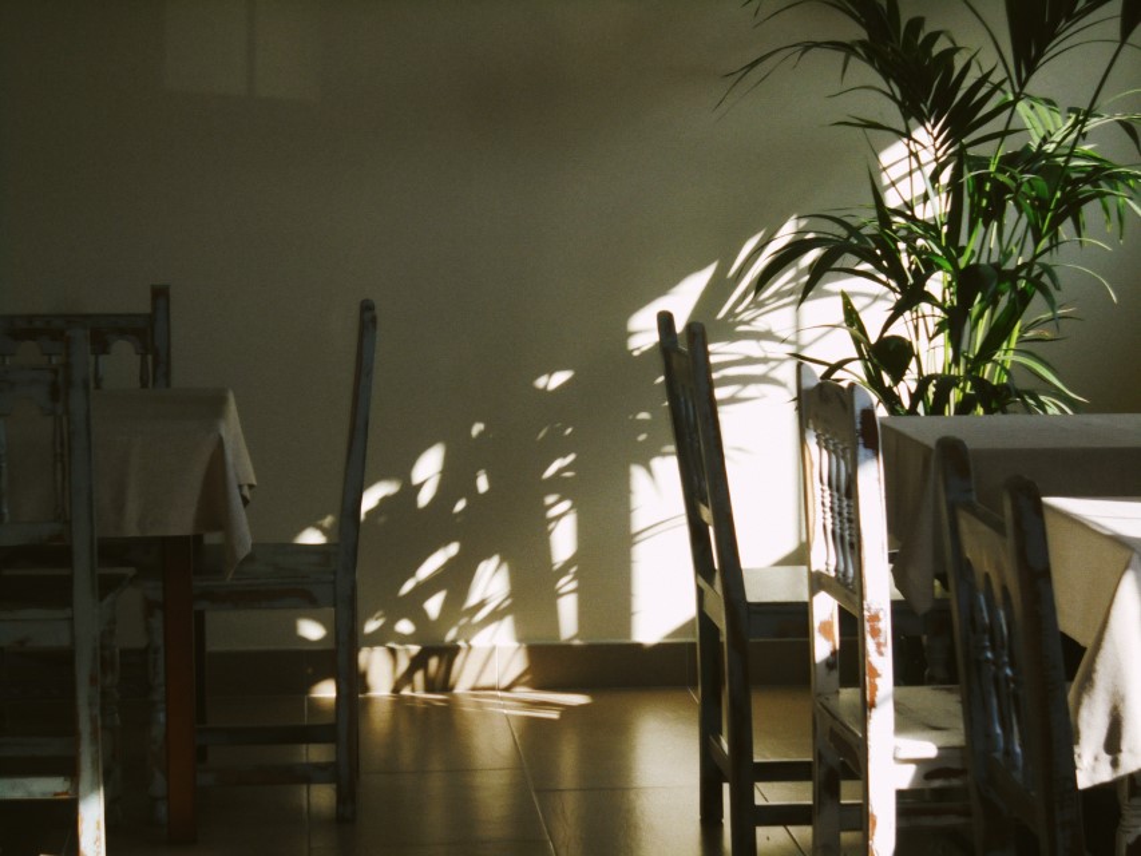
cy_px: 428
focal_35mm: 94
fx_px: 3099
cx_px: 570
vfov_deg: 15.7
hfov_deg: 20.9
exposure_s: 1/160
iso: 100
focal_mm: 16.9
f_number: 4.7
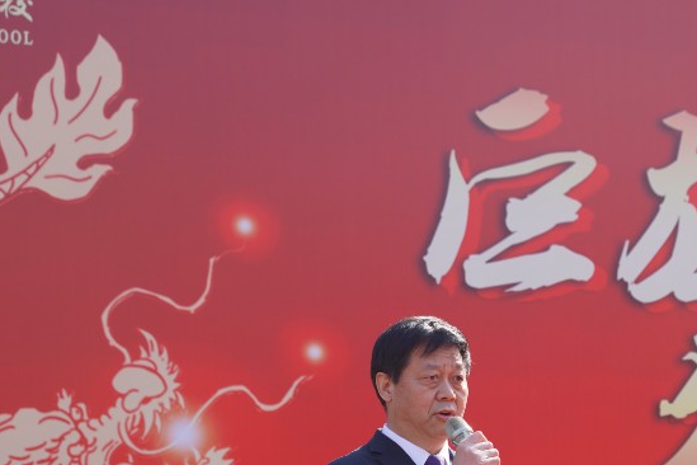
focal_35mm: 129
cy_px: 488
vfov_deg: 10.5
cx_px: 635
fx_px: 2497
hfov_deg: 15.7
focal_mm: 59
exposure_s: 1/320
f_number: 4.5
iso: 100
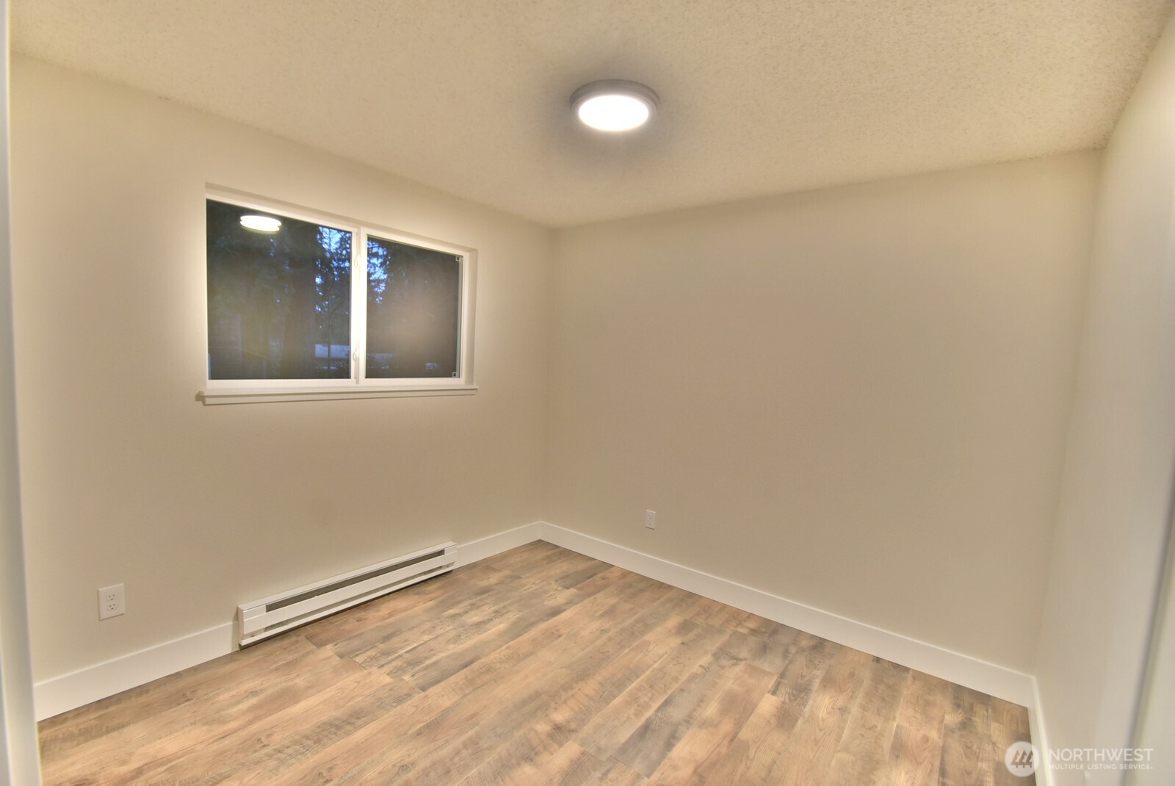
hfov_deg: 100.3
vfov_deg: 77.4
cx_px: 588
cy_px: 393
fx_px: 490
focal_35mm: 15
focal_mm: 10
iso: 800
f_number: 5
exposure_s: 1/30
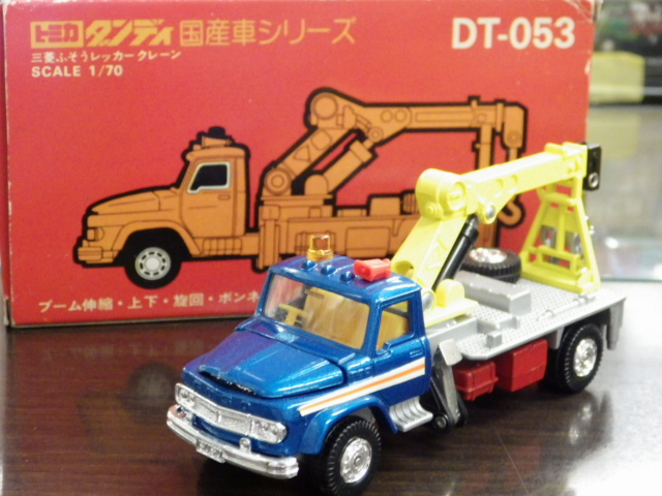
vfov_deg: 17.0
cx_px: 331
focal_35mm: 87
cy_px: 248
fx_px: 1664
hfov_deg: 22.5
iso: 1250
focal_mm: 15.6
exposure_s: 1/30
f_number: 4.4
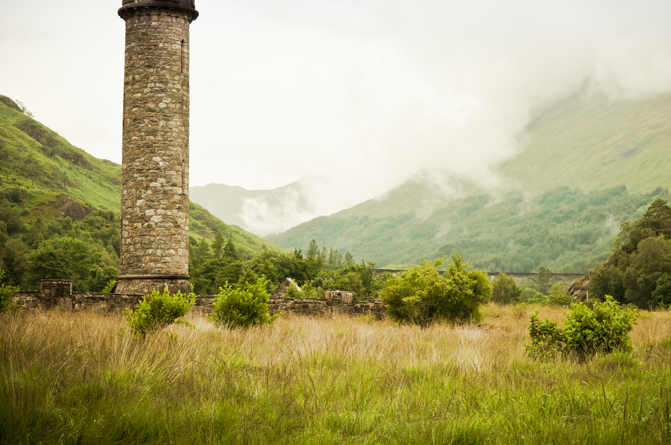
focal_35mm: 70
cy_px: 155
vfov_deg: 19.4
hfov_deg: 29.0
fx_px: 1297
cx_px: 384
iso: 200
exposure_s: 1/250
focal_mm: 35
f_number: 8
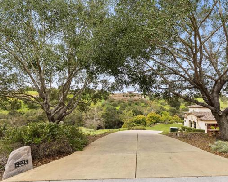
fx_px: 128
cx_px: 137
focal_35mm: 19
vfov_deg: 70.8
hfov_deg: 82.3
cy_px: 94
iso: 500
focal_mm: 16
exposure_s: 1/160
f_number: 8
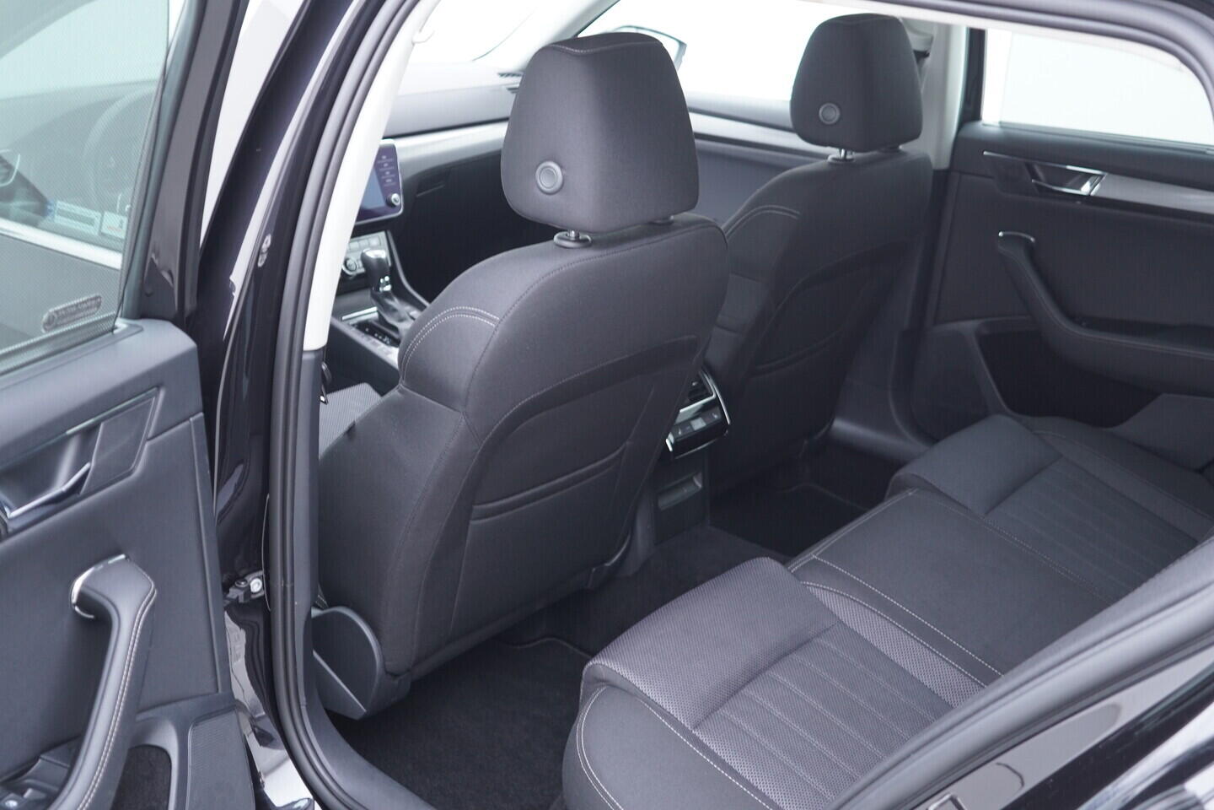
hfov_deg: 53.1
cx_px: 607
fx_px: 1214
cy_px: 405
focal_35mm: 36
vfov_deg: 36.9
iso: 500
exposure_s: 1/40
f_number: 2.8
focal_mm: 24
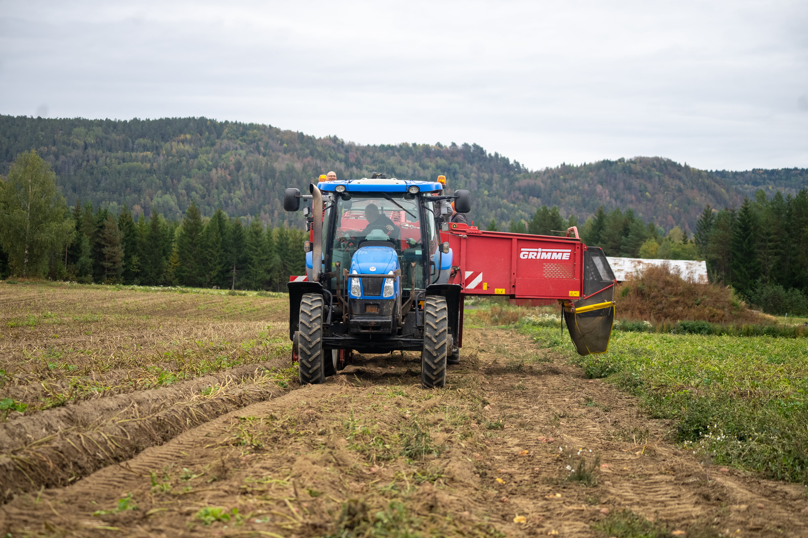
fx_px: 1571
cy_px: 269
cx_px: 404
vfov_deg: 19.5
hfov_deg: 28.8
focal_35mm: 70
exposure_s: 1/250
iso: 1000
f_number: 4
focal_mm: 70
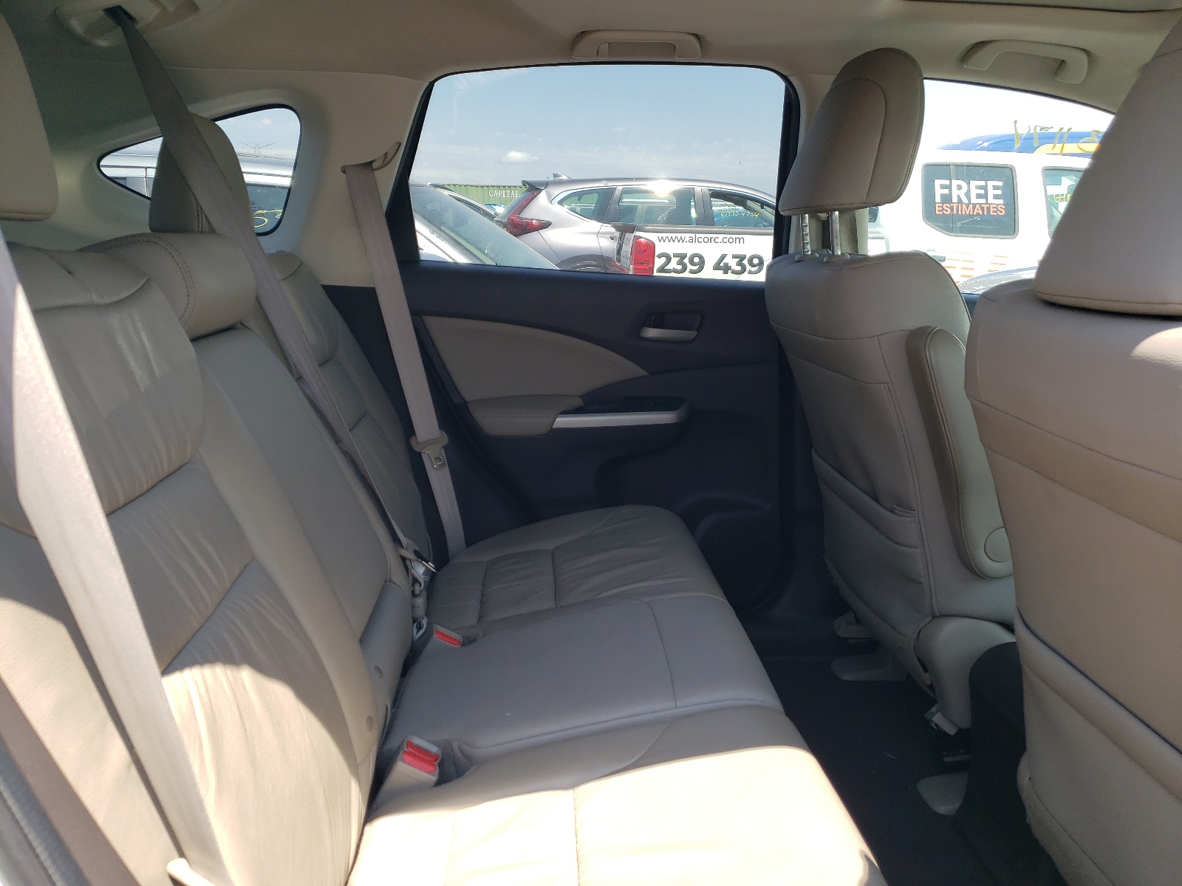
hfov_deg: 67.3
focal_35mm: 26
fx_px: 888
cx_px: 591
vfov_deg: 53.1
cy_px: 443
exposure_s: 1/625
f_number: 1.5
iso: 50
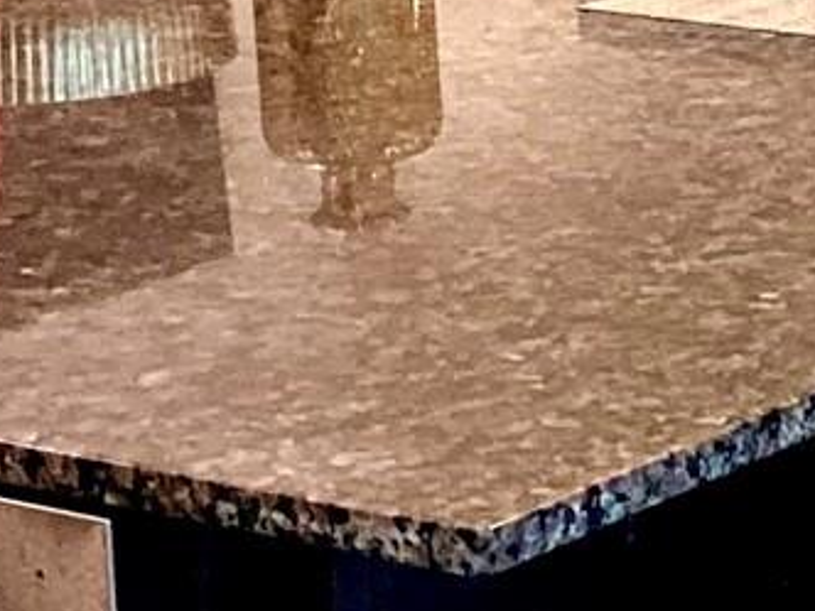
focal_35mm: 191
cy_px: -314
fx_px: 4497
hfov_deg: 9.9
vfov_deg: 7.6
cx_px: 1377
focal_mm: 3.3
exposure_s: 1/40
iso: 250
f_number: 2.4
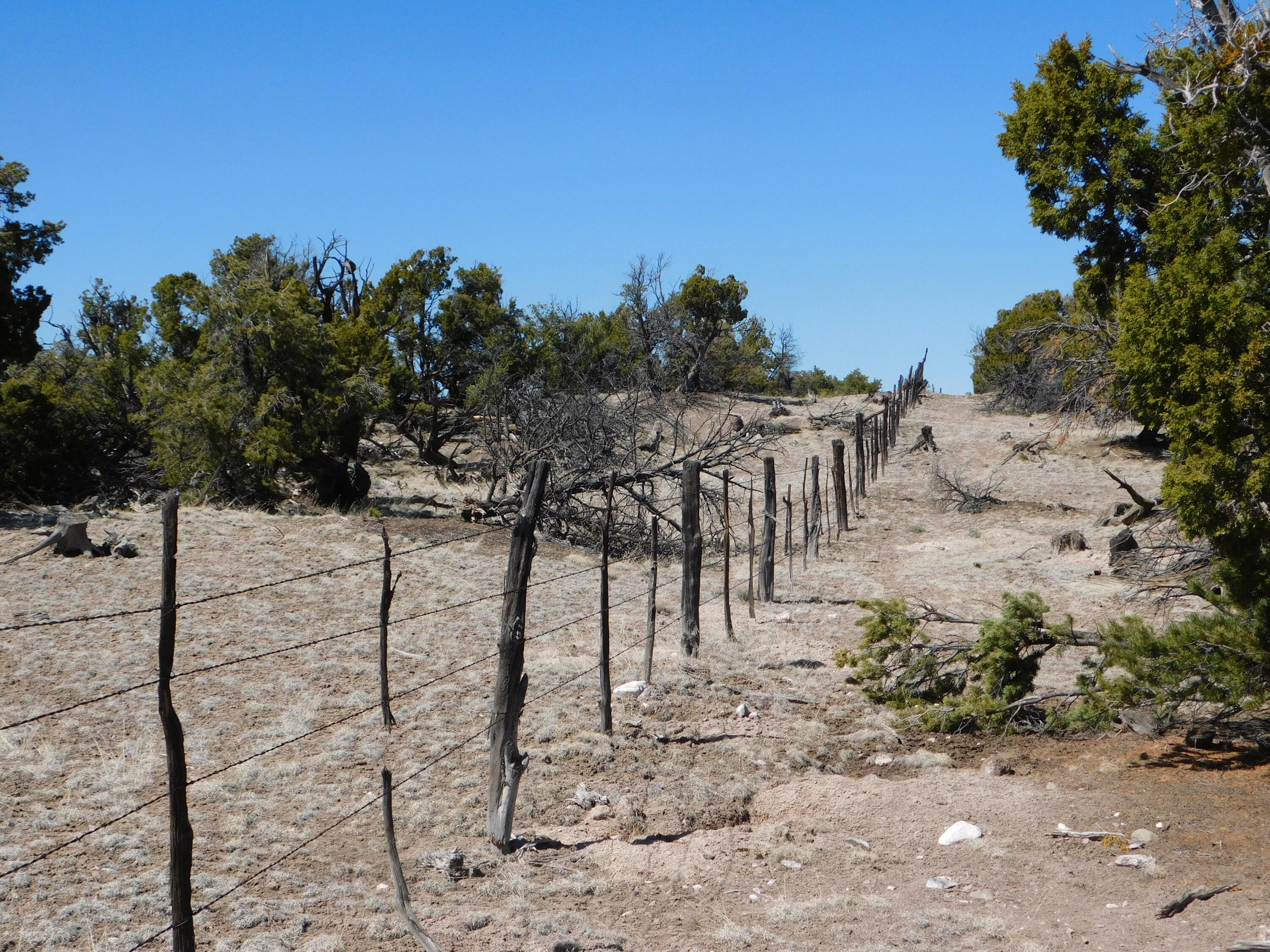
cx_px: 635
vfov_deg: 28.6
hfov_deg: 37.5
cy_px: 476
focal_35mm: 51
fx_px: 1871
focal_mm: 9
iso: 125
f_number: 3.8
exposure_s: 1/1250
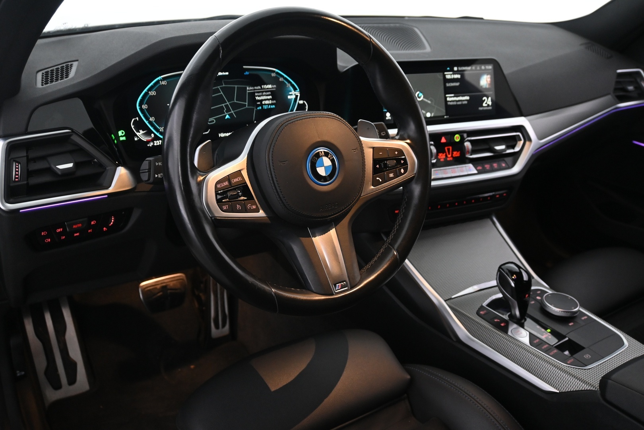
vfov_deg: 40.8
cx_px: 322
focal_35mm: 32
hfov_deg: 58.3
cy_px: 215
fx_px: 577
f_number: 4
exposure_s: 1/30
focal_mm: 21.5
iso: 1400
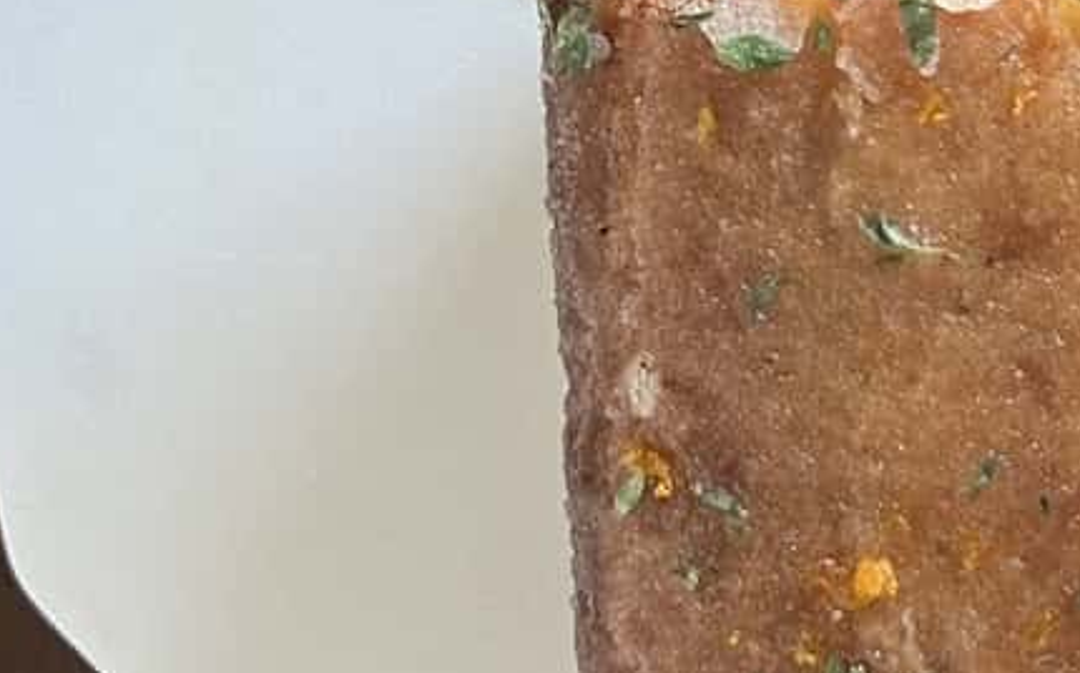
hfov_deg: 26.7
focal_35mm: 77
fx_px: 2265
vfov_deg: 15.9
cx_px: 397
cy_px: -229
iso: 125
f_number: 1.5
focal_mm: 5.7
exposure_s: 1/99
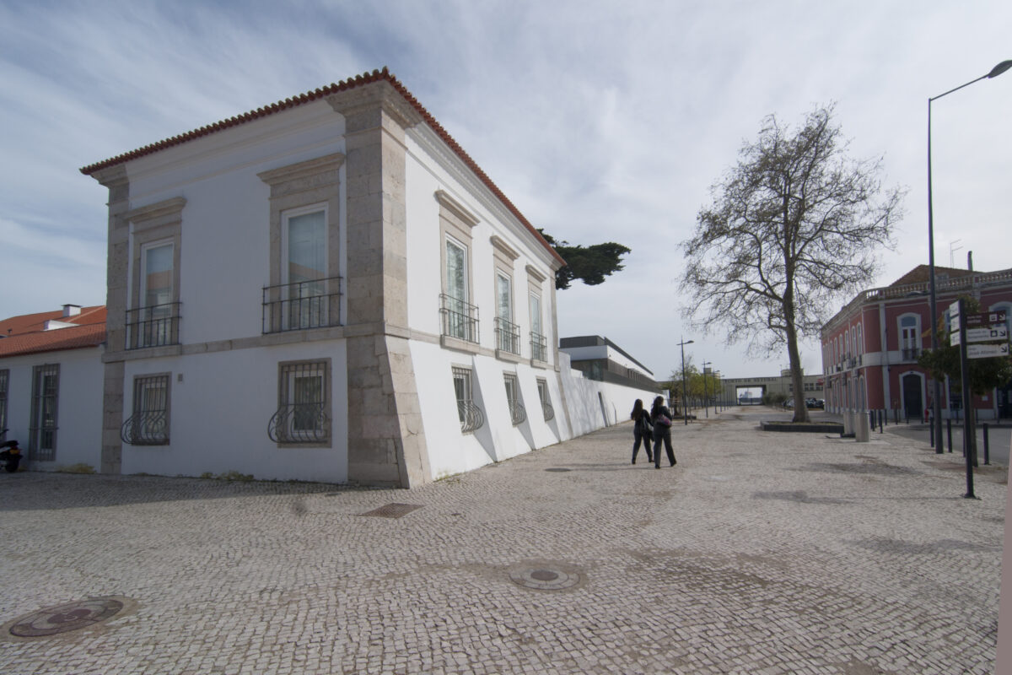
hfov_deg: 95.0
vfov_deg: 72.1
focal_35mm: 16
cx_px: 506
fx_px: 464
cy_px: 338
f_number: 10
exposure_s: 1/500
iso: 200
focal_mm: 11
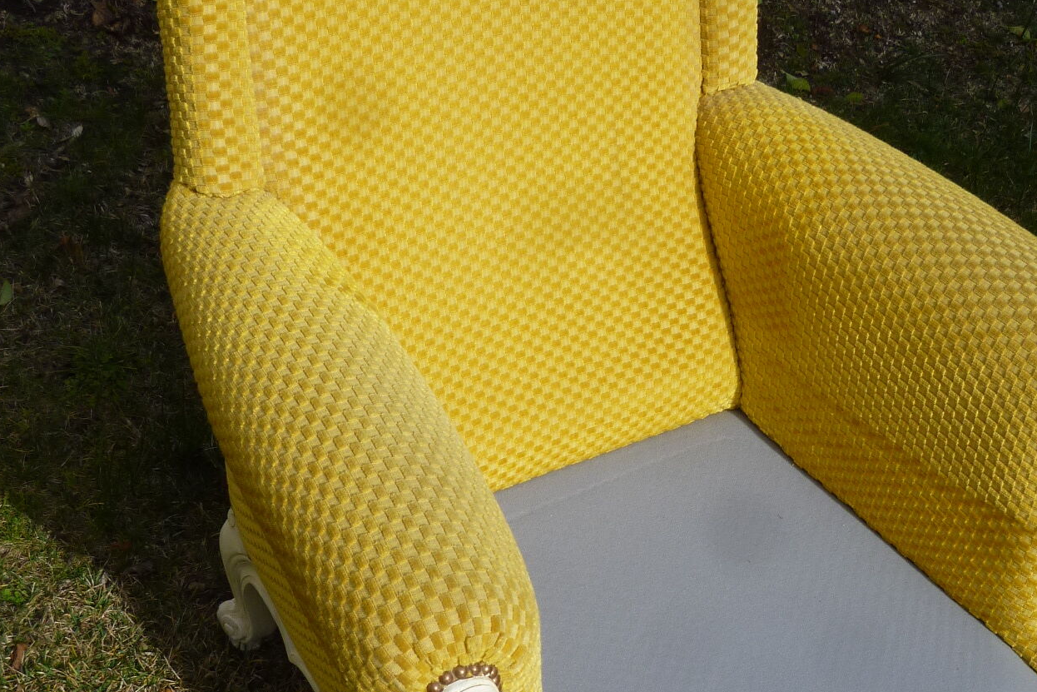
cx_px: 496
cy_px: 485
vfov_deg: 25.3
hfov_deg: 37.5
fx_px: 1527
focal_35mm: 53
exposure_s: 1/500
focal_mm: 5.5
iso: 80
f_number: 4
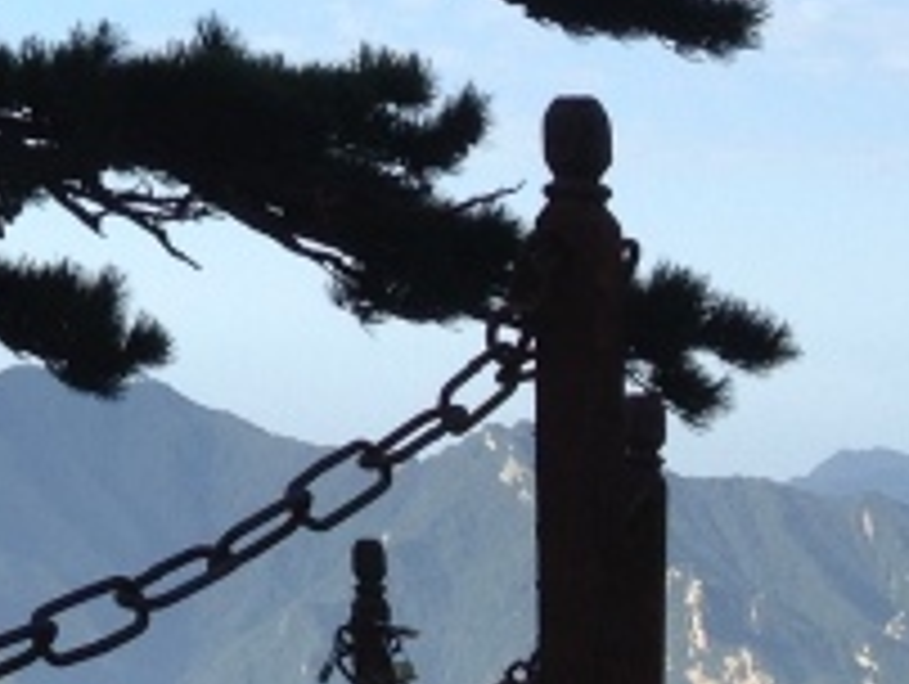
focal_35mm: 177
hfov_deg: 10.6
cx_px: -639
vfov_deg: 8.2
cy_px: -459
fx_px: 4653
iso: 50
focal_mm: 4.28
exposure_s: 1/767
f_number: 2.4
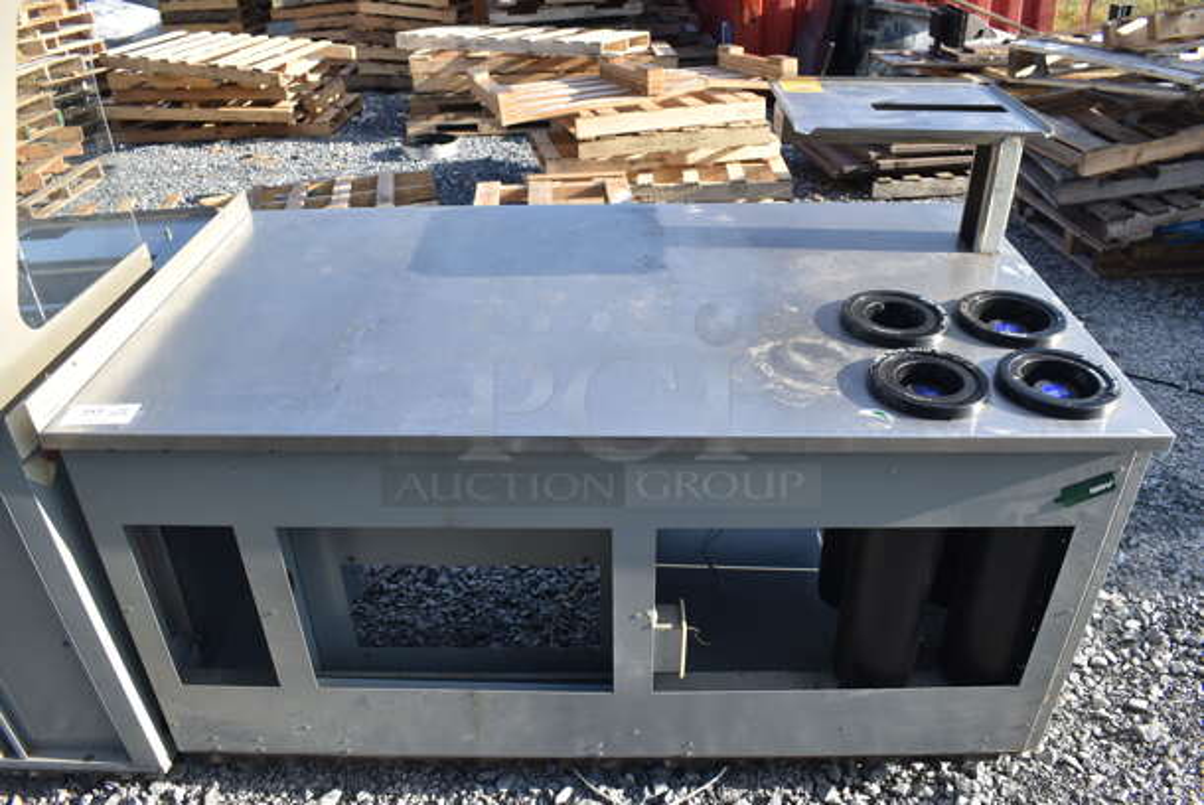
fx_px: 904
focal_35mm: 27
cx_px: 602
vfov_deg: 48.0
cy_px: 402
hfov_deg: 67.3
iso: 200
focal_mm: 18
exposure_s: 1/250
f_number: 7.1
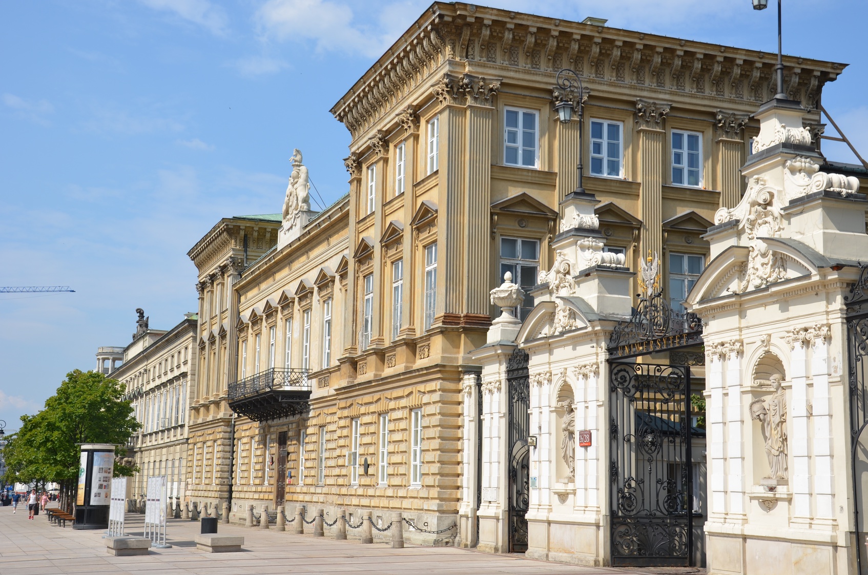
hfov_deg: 41.2
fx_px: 1155
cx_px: 434
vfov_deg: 28.0
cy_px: 288
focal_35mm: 48
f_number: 9.5
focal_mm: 32
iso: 100
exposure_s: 1/350
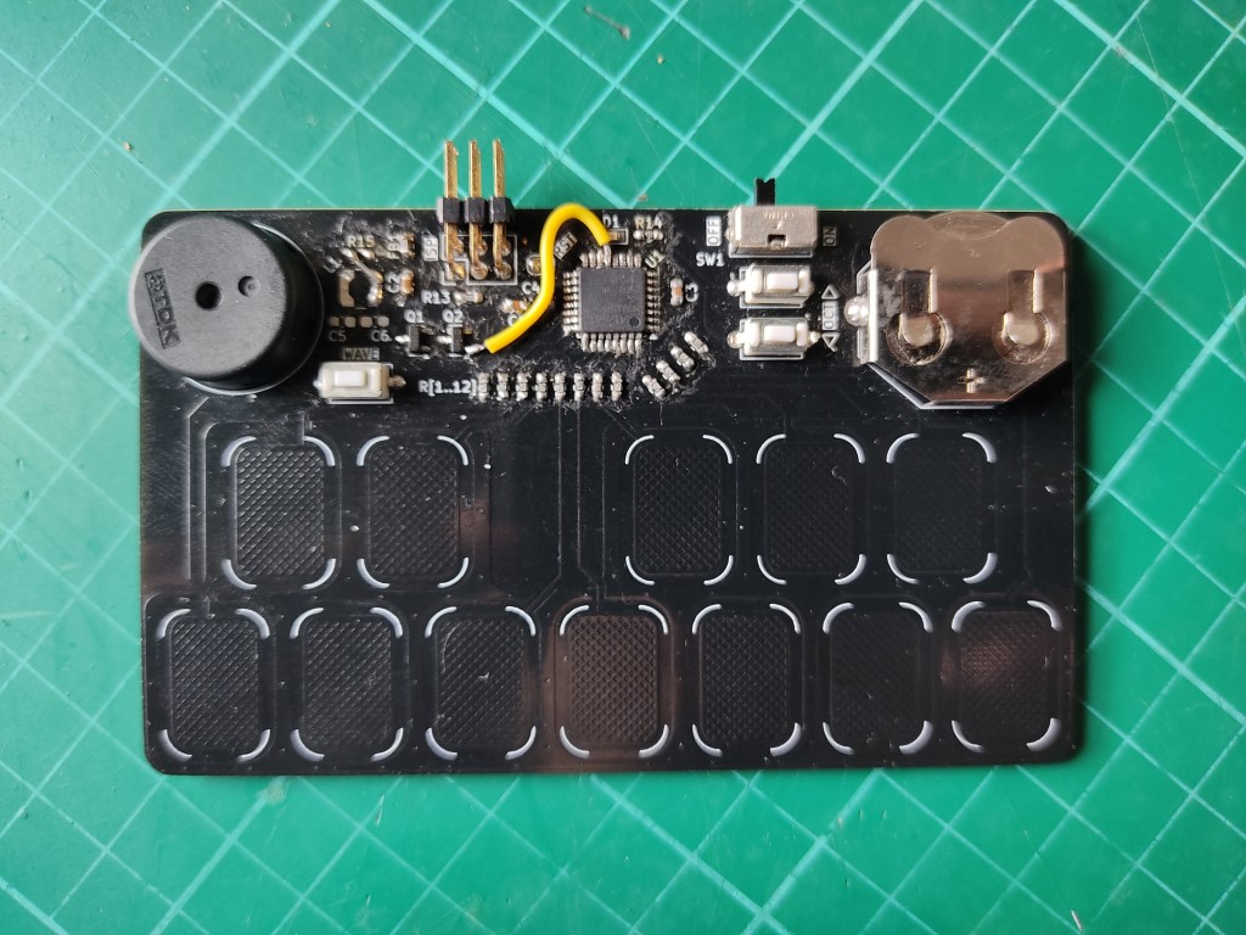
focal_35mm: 26
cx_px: 623
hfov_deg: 67.3
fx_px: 936
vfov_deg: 53.1
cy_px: 468
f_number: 1.79
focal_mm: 4.74
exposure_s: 1/33
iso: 205
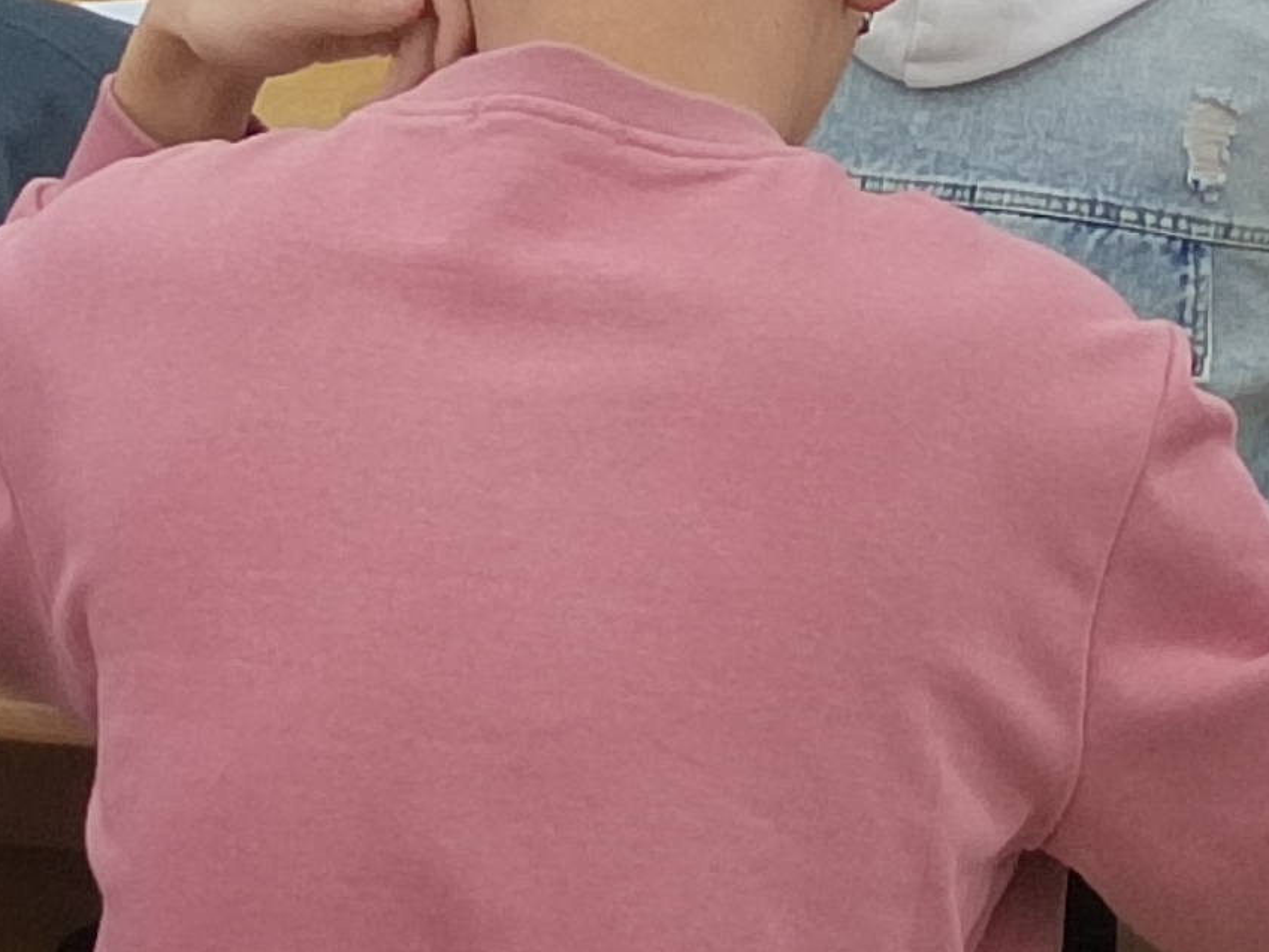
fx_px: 6746
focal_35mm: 184
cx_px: 972
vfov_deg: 7.7
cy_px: -1088
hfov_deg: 10.7
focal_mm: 5.52
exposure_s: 1/100
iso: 1316
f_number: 1.9
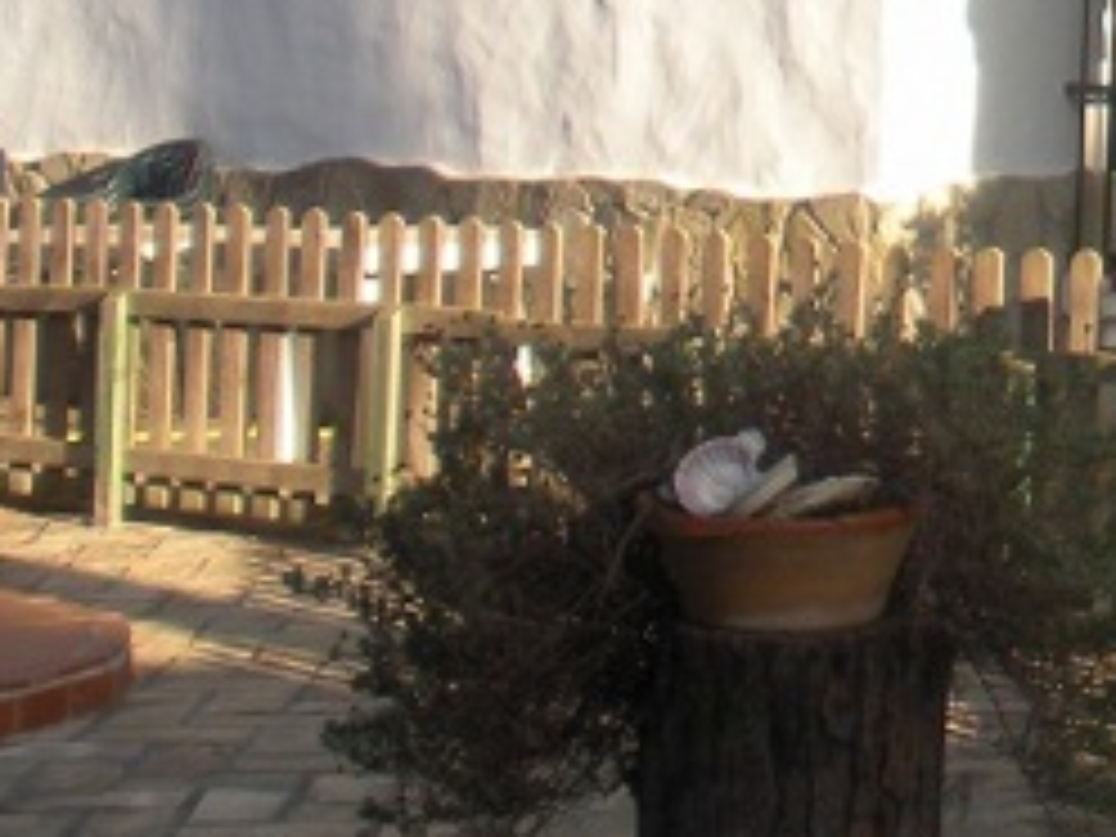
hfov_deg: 14.0
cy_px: -459
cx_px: 1948
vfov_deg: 11.2
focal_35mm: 127
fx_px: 4094
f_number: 3.5
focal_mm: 6.3
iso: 64
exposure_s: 1/182
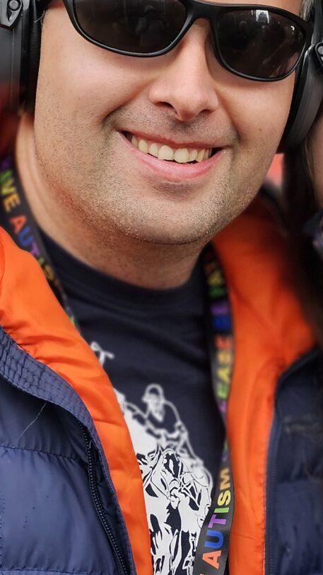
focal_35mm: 79
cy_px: 215
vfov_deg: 26.8
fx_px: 1202
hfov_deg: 15.3
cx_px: 221
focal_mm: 6.3
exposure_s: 1/120
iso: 25
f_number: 1.7
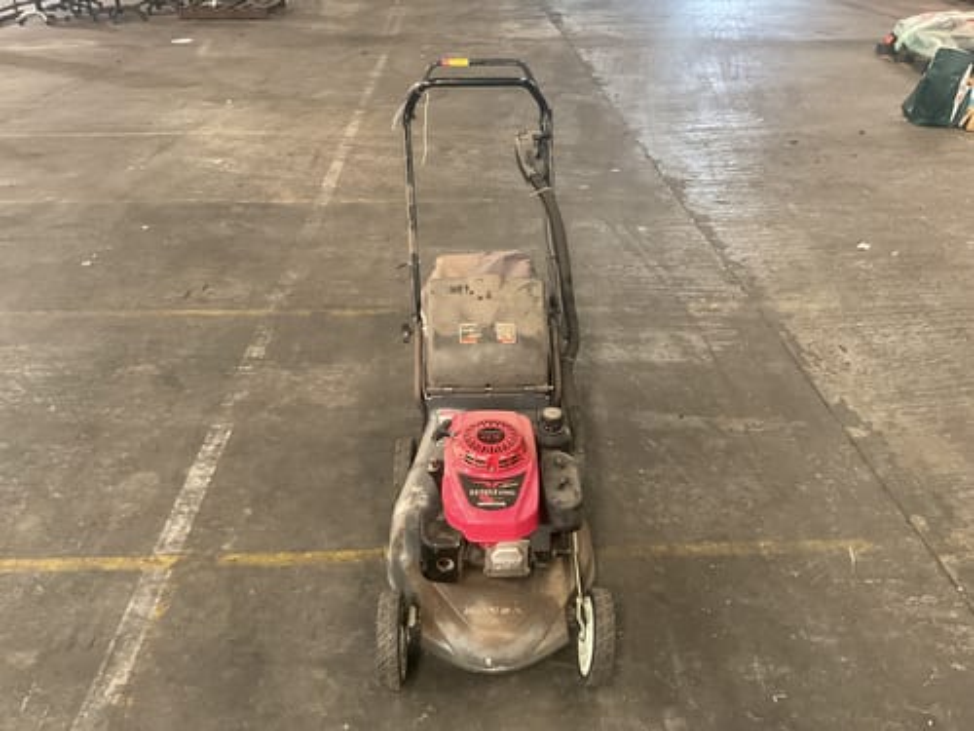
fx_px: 816
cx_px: 487
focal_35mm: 29
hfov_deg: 61.7
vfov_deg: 48.2
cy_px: 366
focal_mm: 3
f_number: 1.8
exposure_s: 1/33
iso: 250
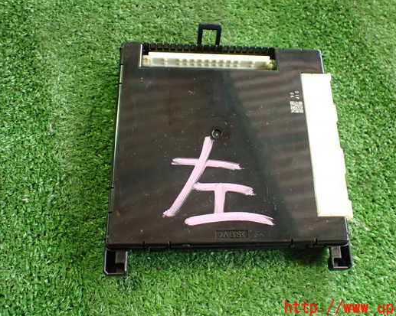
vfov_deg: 43.3
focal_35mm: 34
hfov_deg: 52.7
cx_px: 227
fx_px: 398
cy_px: 145
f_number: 2.3
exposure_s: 1/60
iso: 800
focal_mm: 5.4
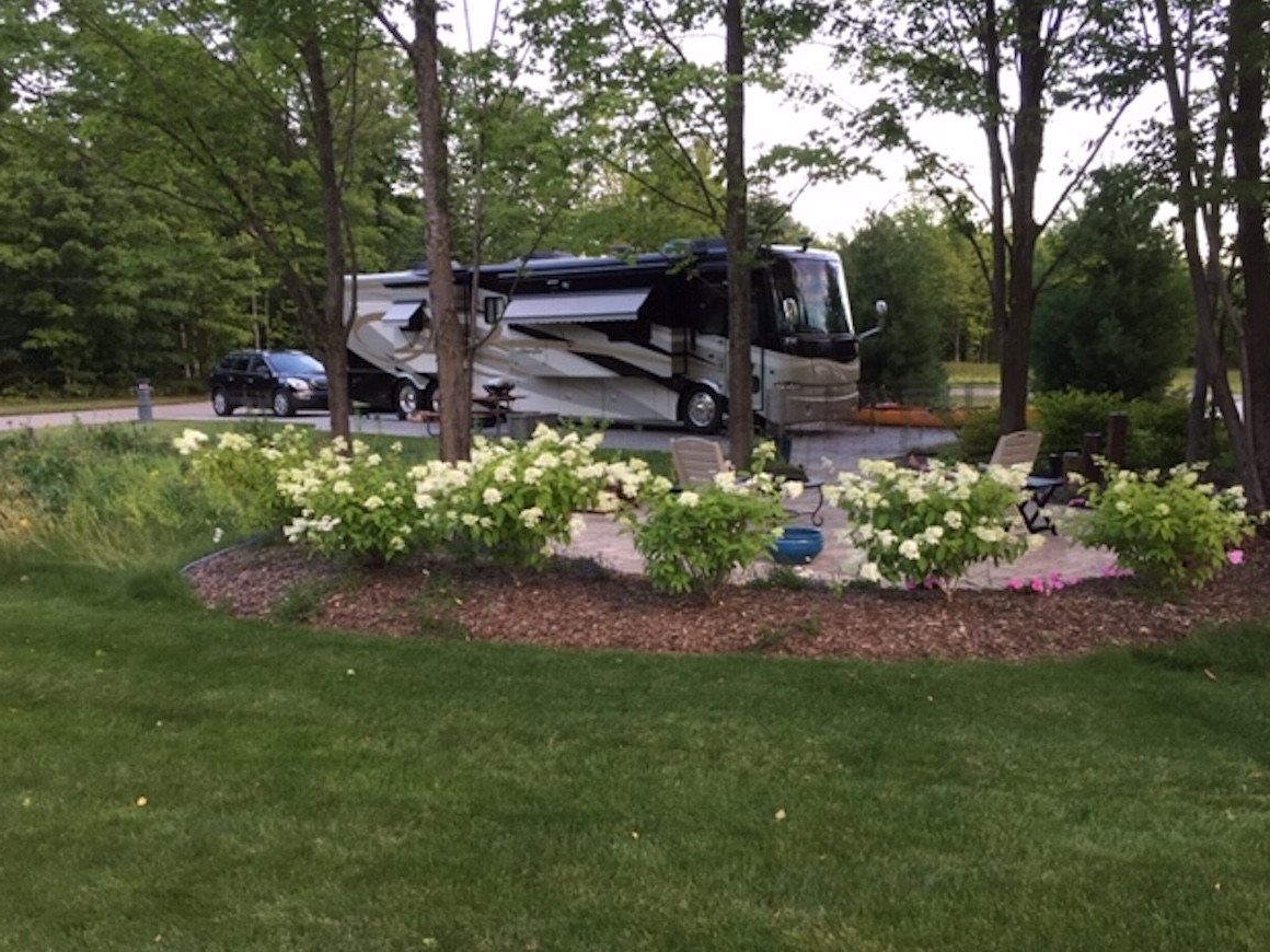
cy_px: 491
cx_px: 640
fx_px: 1101
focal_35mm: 30
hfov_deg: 60.0
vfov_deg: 46.8
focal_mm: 4.15
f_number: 2.2
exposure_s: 1/30
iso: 32
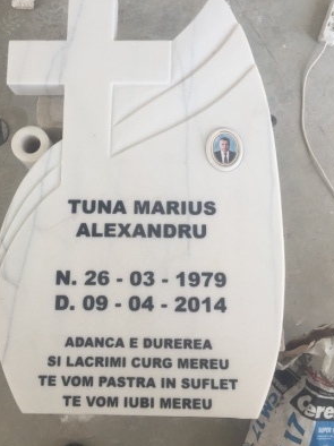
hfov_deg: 42.8
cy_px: 196
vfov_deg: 55.2
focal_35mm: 33
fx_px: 425
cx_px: 149
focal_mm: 4.15
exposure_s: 1/50
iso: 32
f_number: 2.2
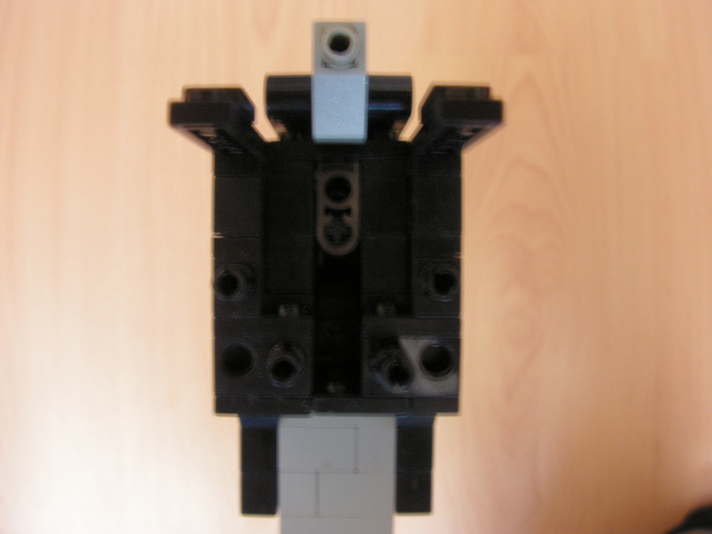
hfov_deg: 51.4
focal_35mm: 36
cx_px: 356
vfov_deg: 39.7
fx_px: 740
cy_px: 267
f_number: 3.2
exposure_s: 1/4
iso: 200
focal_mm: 6
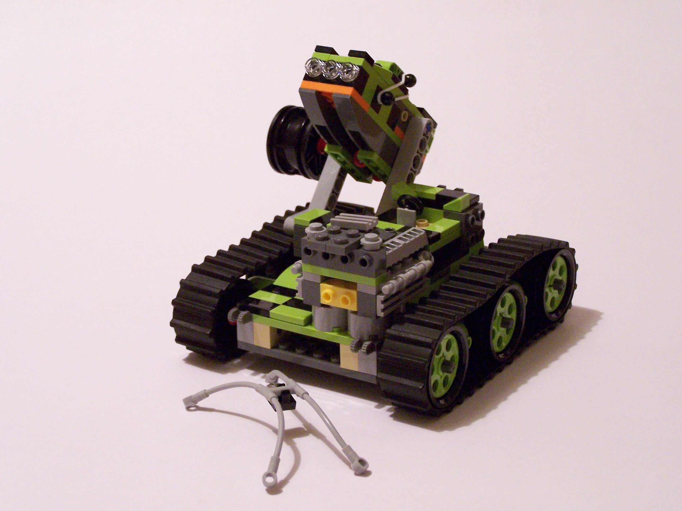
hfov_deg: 28.2
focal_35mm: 69
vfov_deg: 21.3
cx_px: 341
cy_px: 256
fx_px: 1359
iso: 400
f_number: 3.2
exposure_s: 1/15
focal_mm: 11.5
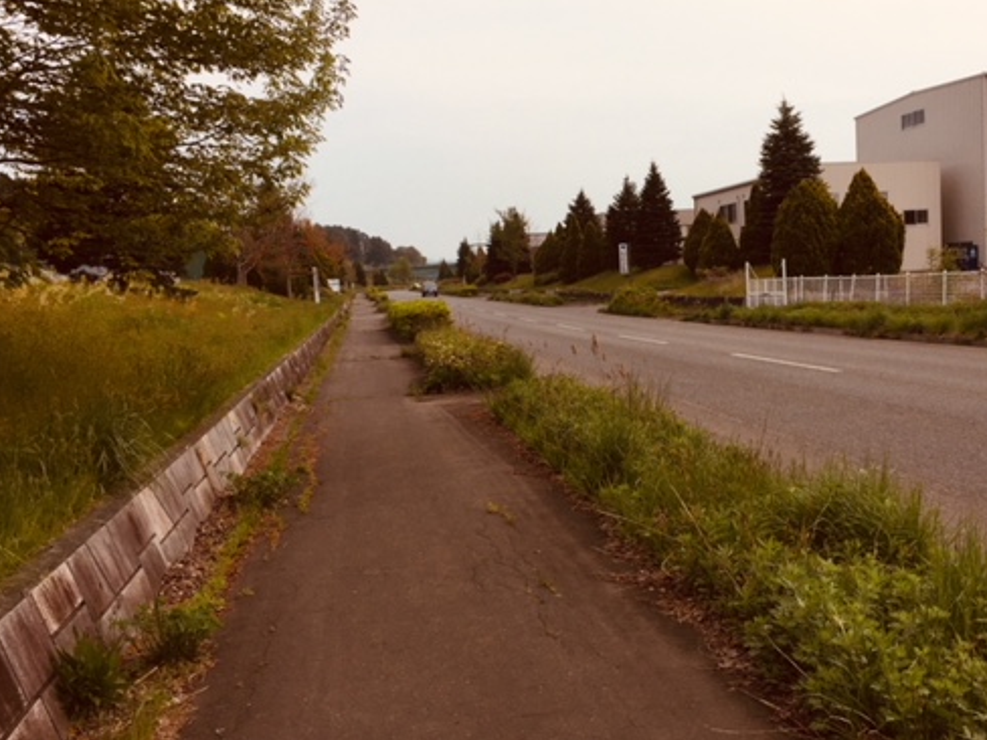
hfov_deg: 48.5
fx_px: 1083
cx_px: 621
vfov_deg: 37.7
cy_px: 386
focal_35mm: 38
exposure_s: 1/1980
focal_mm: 4.15
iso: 32
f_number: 2.2
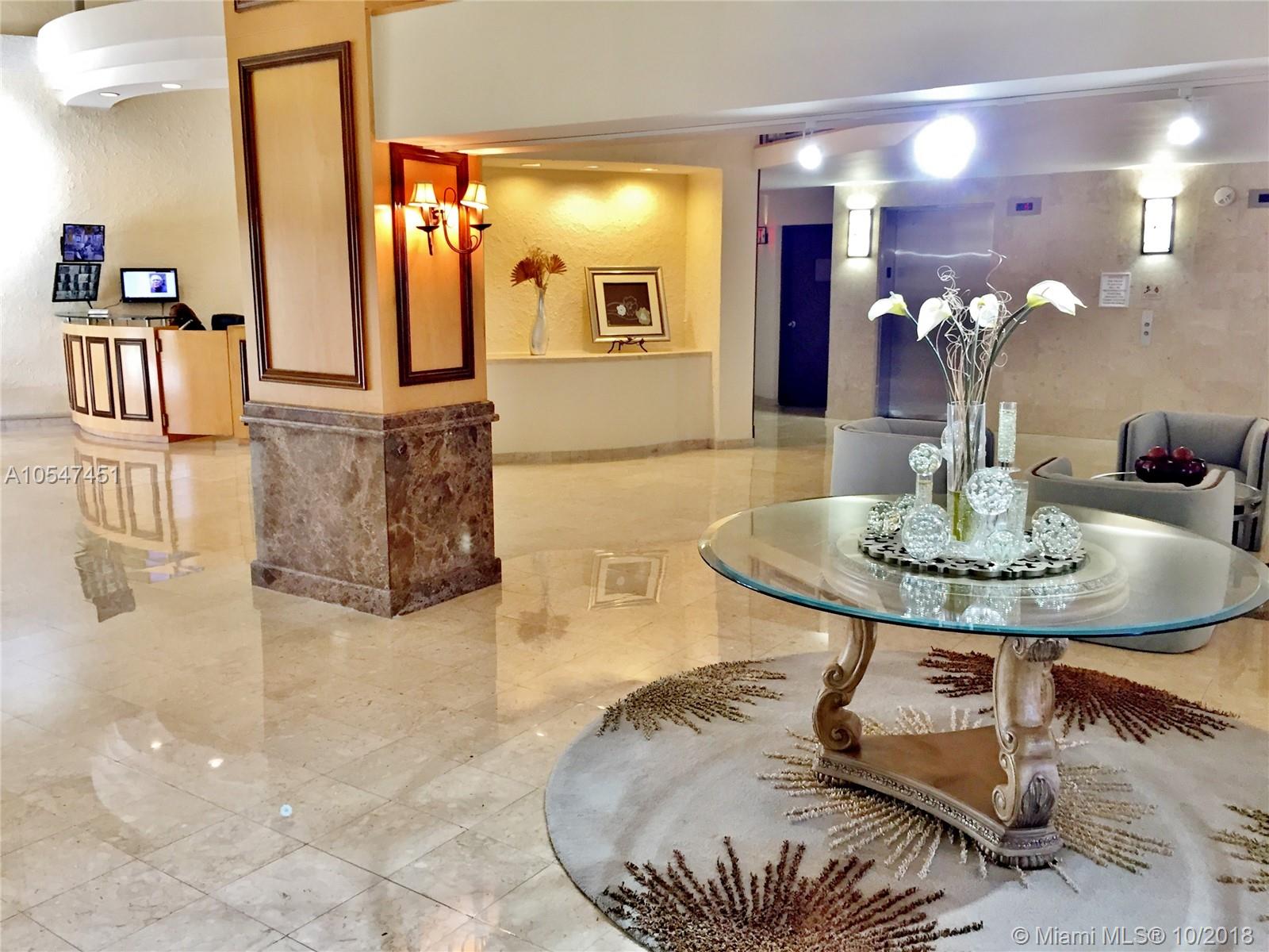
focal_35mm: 29
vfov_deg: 48.2
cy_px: 476
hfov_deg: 61.7
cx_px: 634
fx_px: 1063
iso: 80
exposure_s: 1/30
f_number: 2.2
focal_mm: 4.15
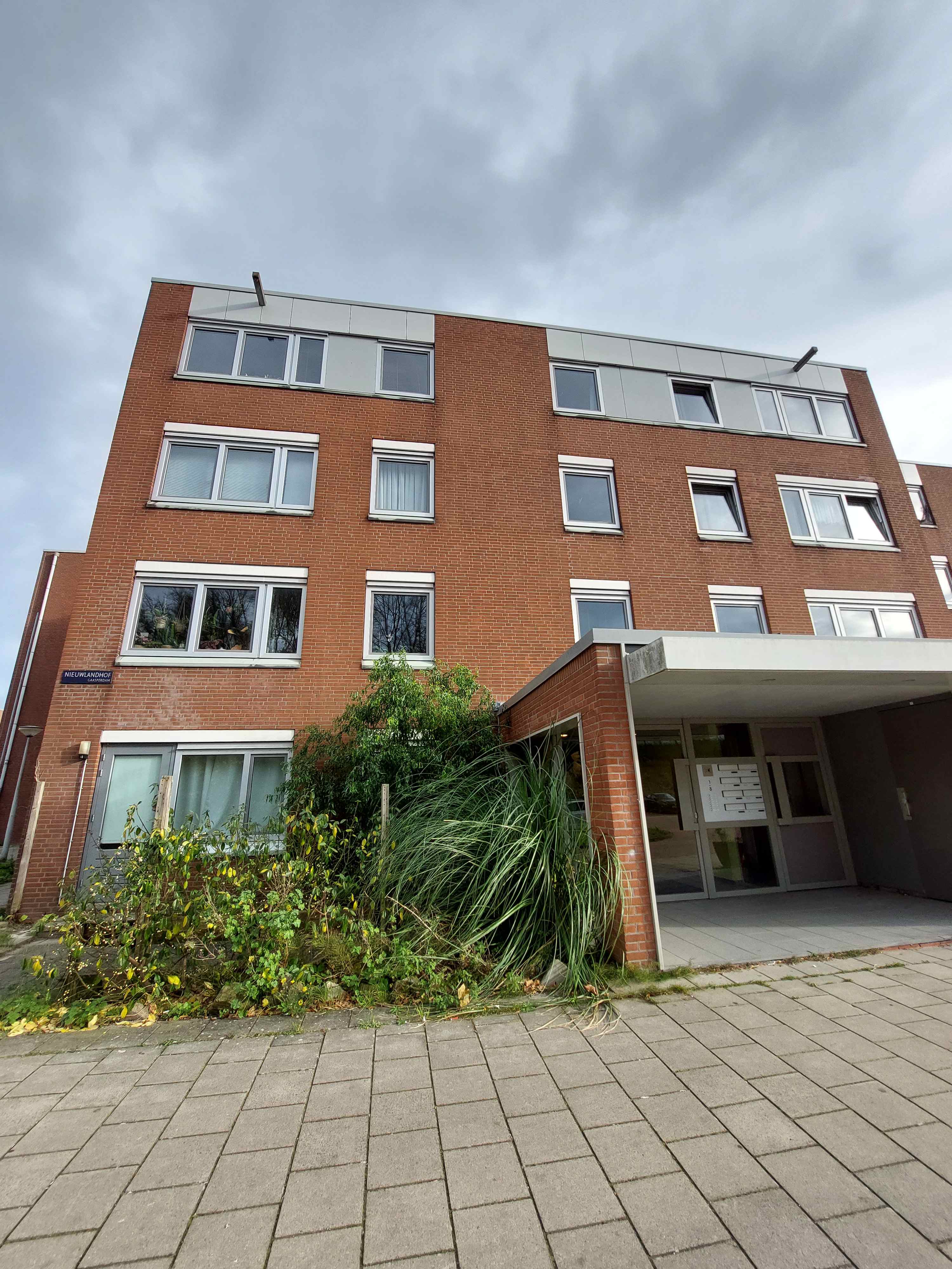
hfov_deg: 89.9
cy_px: 634
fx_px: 477
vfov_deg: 106.2
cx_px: 476
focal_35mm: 13
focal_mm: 1.74
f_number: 2.2
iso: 50
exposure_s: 1/480
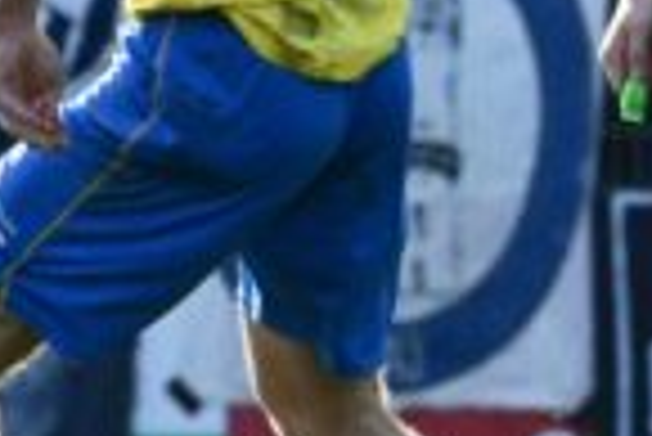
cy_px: -155
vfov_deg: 0.5
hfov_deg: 0.7
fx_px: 51087
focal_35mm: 2818
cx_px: 674
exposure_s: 1/1600
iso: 4000
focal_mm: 400
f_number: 13
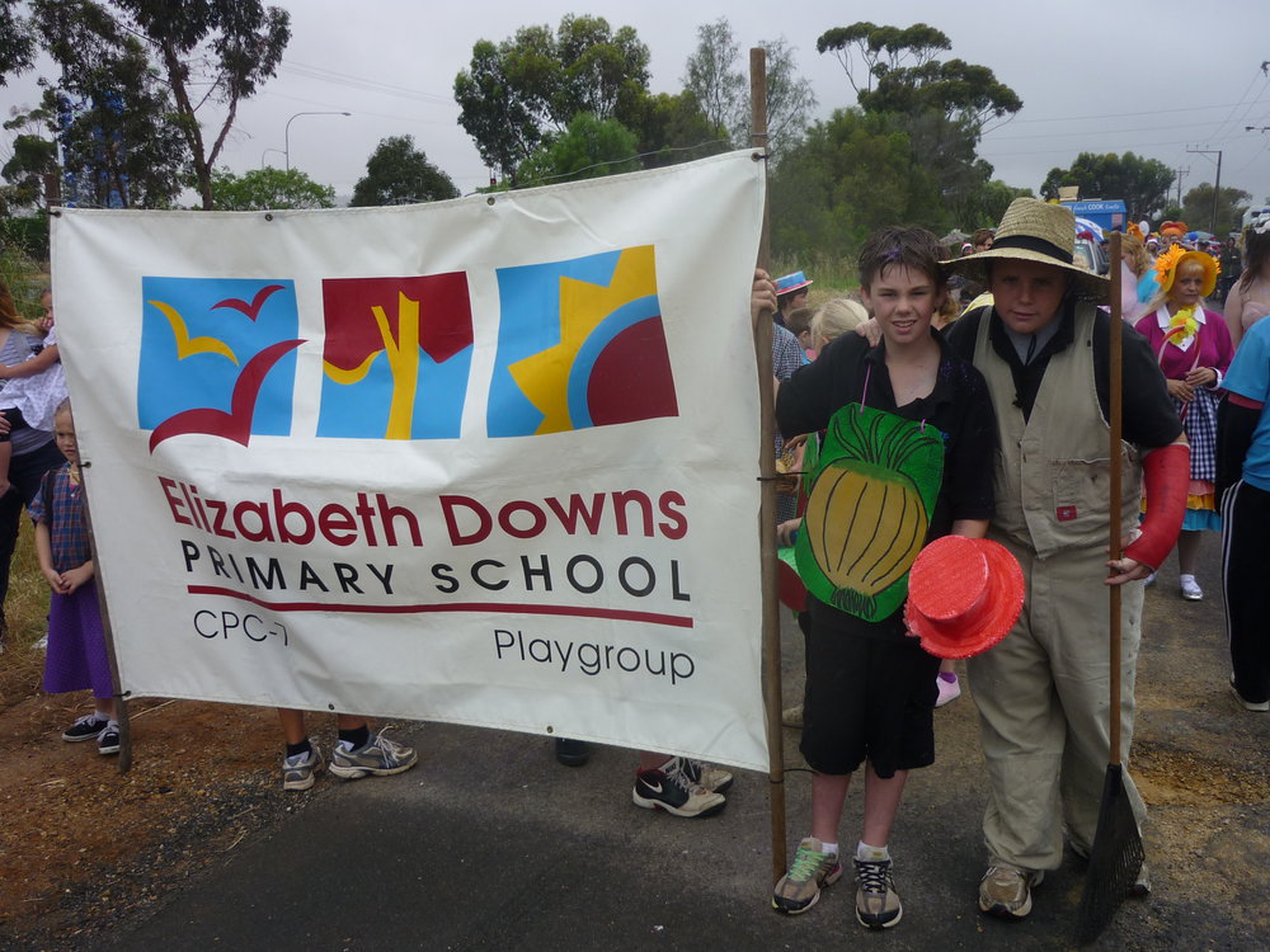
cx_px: 635
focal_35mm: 33
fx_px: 1211
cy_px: 476
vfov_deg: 42.9
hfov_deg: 55.4
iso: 80
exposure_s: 1/400
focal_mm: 5.5
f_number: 2.8
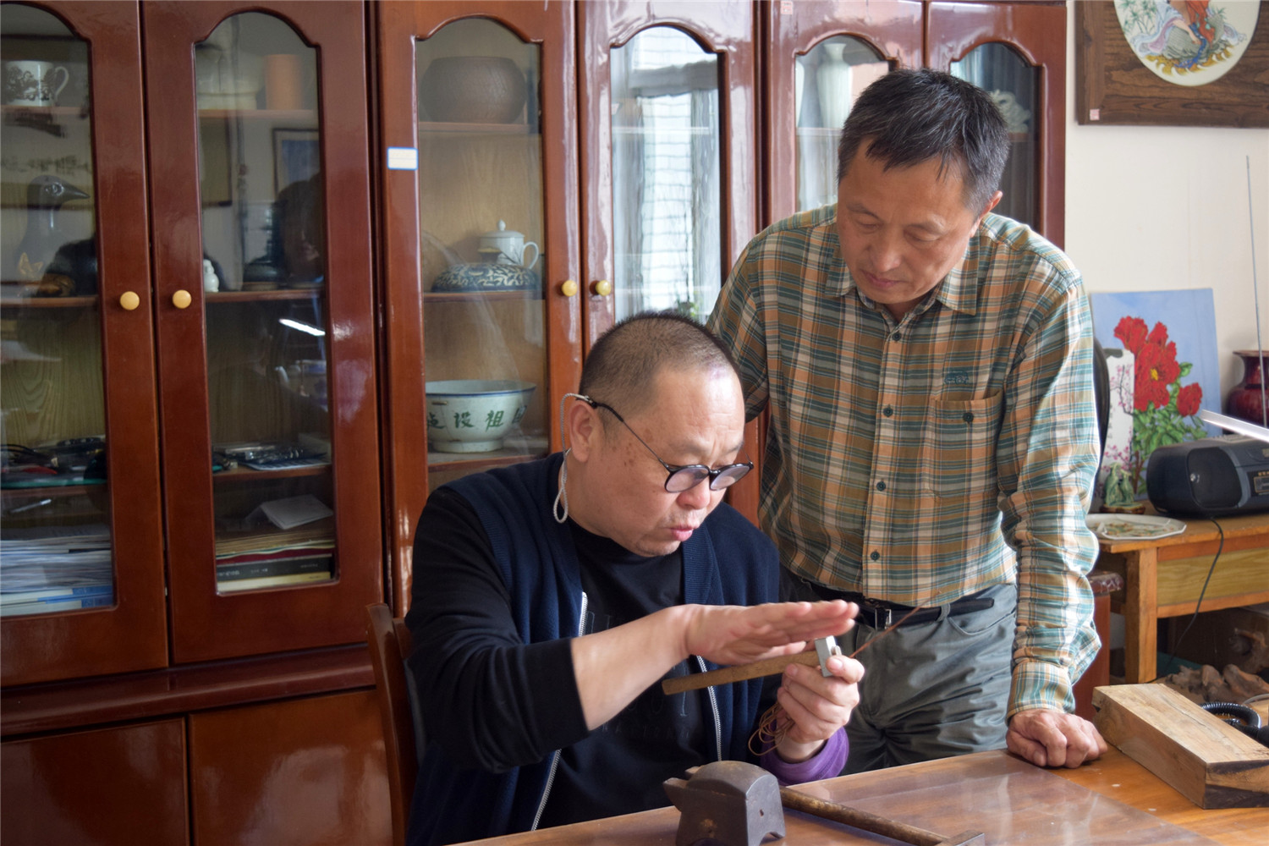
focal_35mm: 48
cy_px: 423
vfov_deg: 28.1
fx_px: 1692
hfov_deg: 41.1
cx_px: 634
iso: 720
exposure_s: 1/60
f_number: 4.5
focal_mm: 32
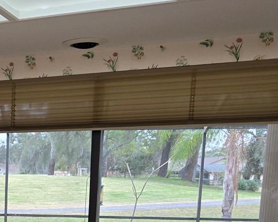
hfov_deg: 24.1
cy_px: 272
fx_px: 592
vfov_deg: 19.9
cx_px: -50
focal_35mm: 72
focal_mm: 5.4
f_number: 1.8
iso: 80
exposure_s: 1/120
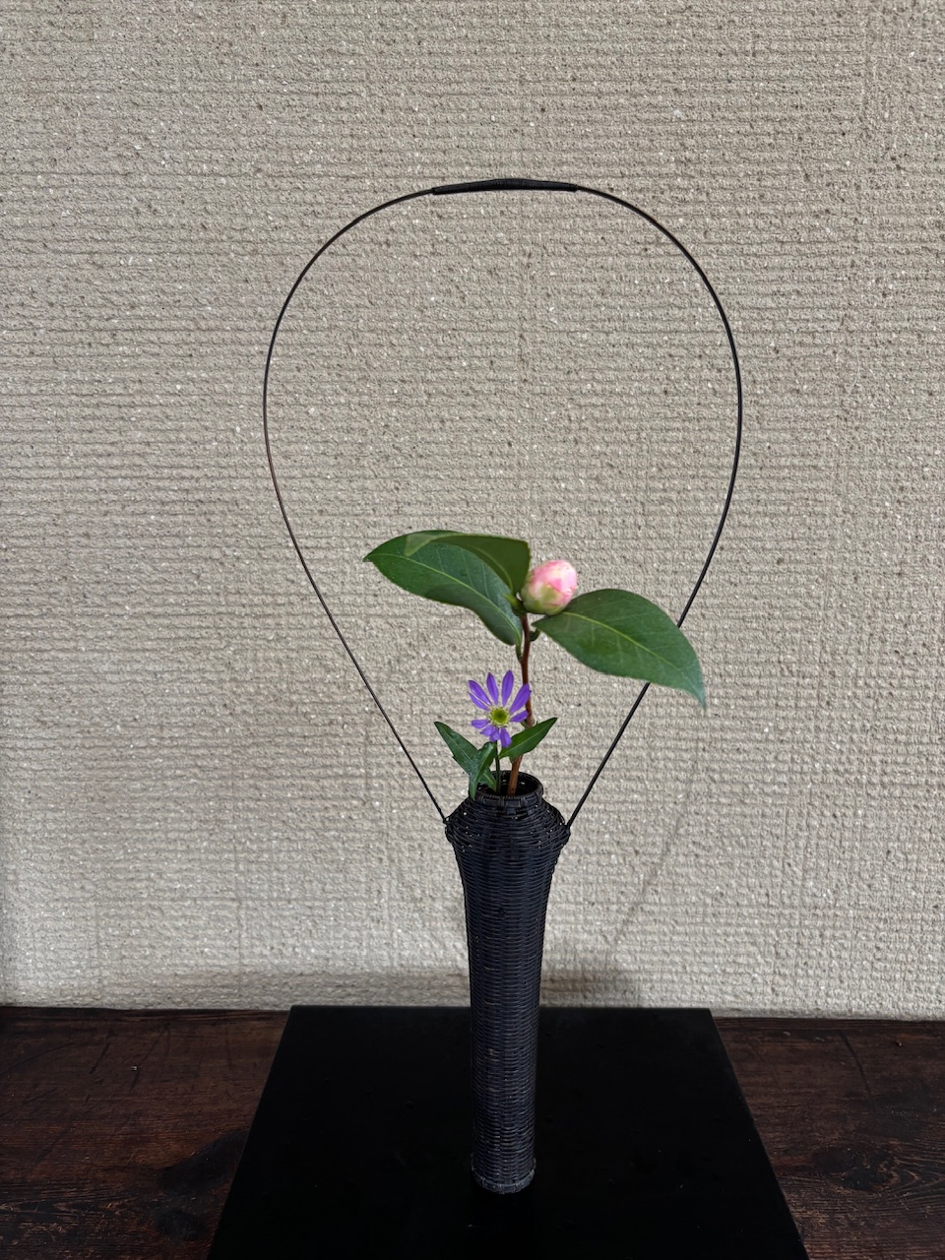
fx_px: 946
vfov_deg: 67.3
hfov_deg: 53.1
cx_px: 472
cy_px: 630
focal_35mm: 26
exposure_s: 1/87
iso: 125
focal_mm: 5.96
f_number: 1.6
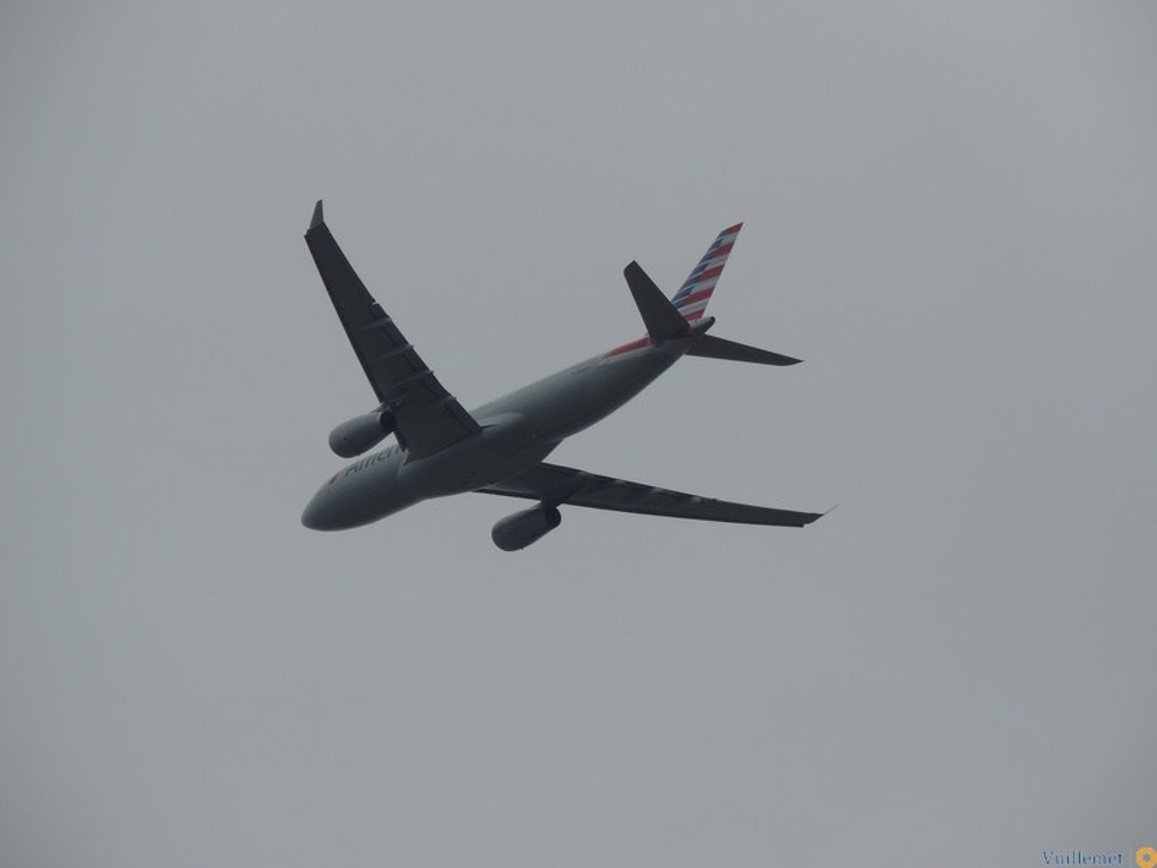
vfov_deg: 3.4
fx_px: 14539
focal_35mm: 435
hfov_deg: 4.6
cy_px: 434
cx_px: 578
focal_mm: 77.5
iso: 100
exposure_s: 1/1600
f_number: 4.9
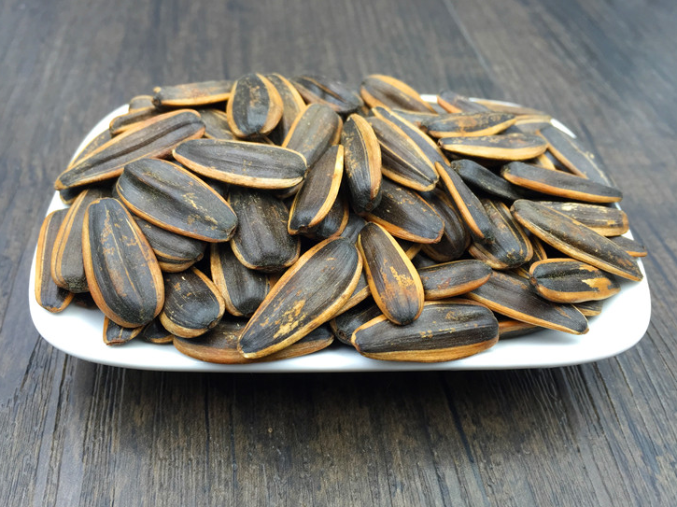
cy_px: 254
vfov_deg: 46.8
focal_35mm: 30
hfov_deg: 60.0
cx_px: 331
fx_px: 586
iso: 50
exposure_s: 1/120
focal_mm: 4.15
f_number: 2.2
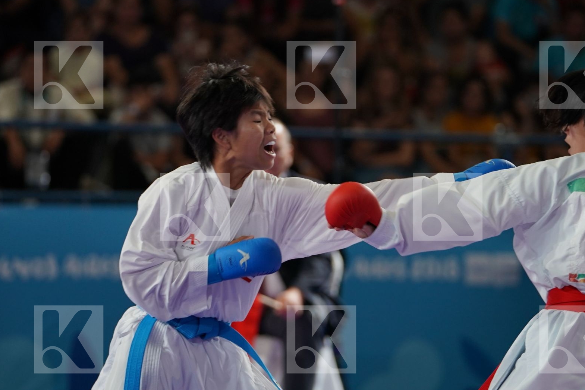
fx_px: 4436
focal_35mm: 273
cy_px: 207
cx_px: 321
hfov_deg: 7.5
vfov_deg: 5.0
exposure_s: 1/1000
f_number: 2.8
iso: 1000
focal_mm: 159
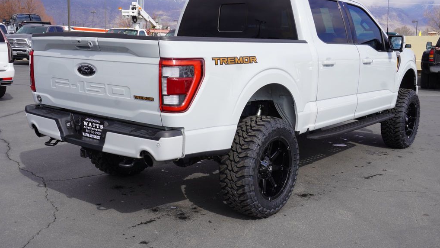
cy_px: 109
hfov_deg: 51.0
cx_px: 220
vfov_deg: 30.0
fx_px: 461
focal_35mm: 40
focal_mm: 25
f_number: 11
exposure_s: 1/160
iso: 100
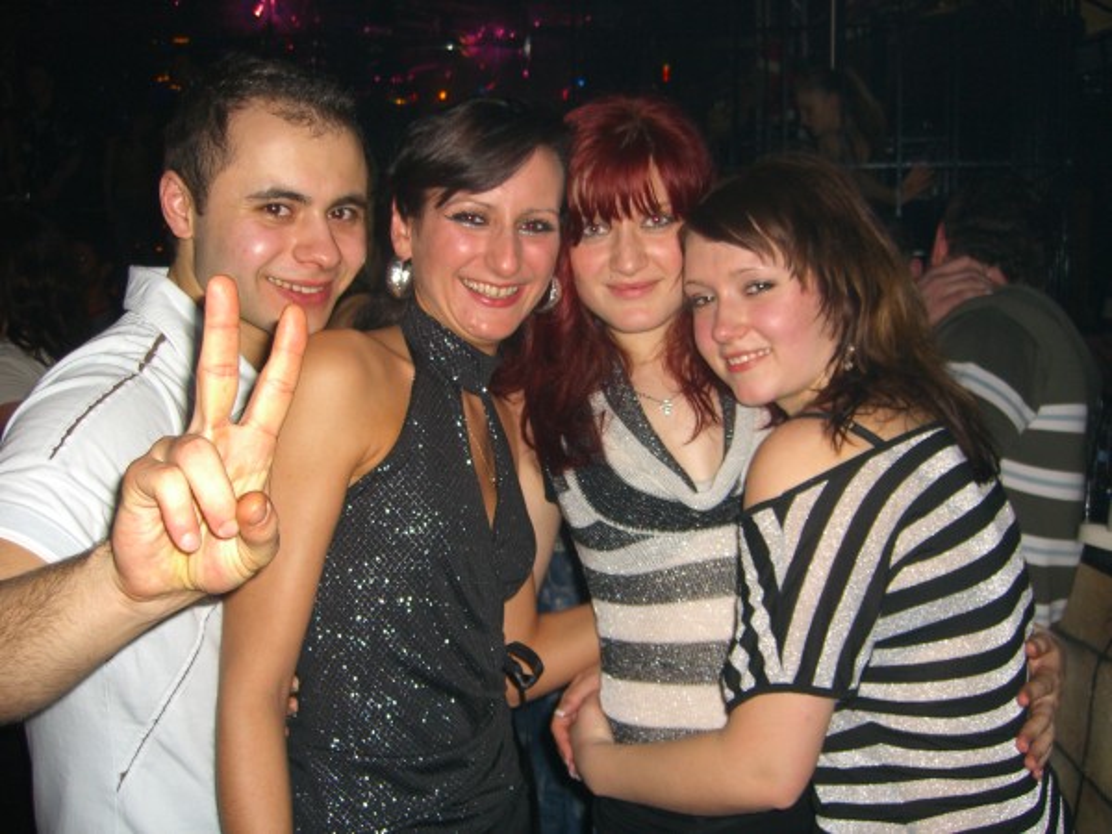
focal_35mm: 38
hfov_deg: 49.0
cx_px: 556
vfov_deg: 37.7
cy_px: 417
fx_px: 1221
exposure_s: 1/60
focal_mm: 7.9
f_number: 2.8
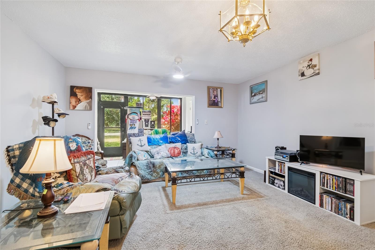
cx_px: 188
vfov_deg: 77.3
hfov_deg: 100.4
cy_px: 125
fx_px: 156
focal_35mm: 15
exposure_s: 1/1.67
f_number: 7.1
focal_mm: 10
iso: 100
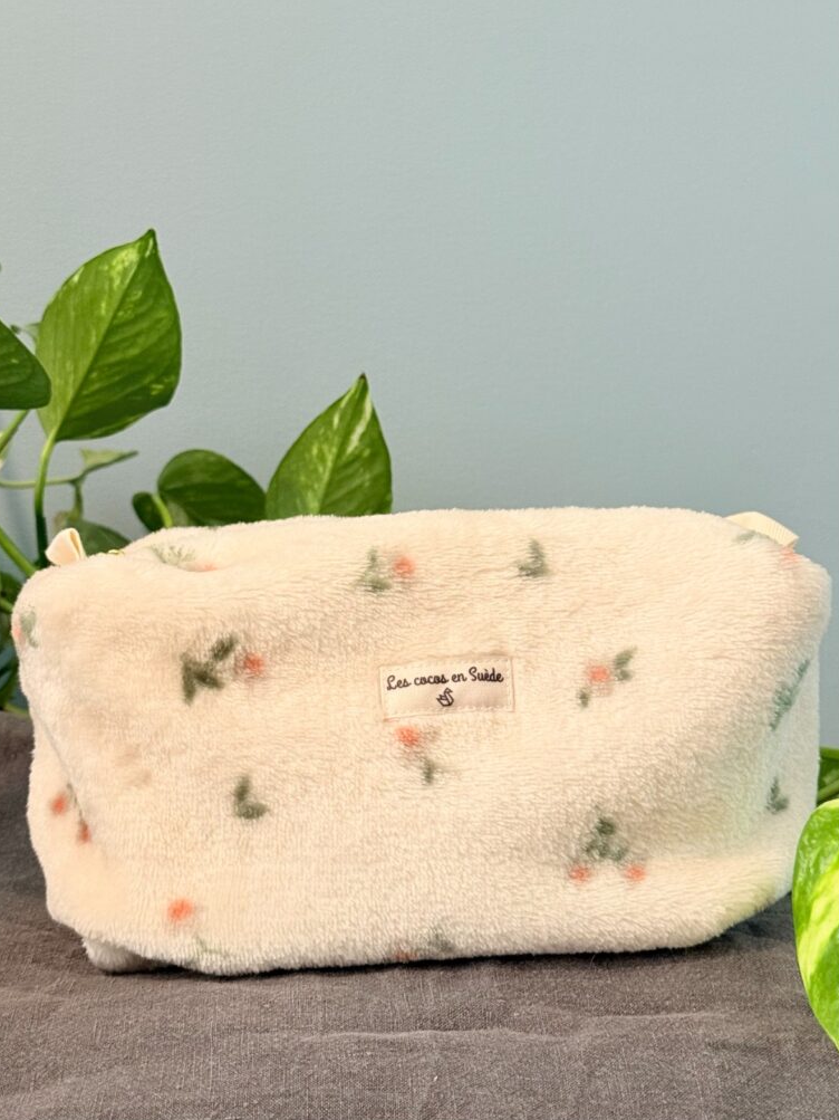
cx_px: 418
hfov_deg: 29.7
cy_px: 553
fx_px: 1584
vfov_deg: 38.9
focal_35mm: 49
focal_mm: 6.76
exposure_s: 1/50
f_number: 1.78
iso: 250
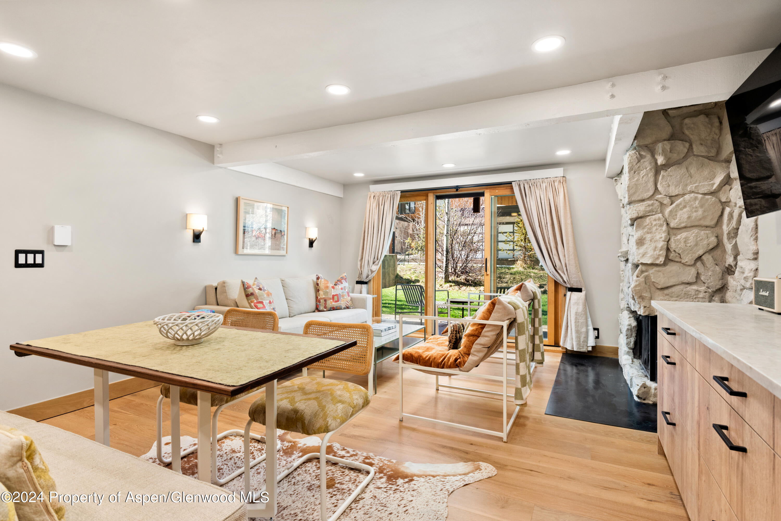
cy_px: 260
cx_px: 390
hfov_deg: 86.9
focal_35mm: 19
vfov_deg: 64.6
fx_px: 412
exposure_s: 1/25
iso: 500
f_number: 7.1
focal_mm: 19
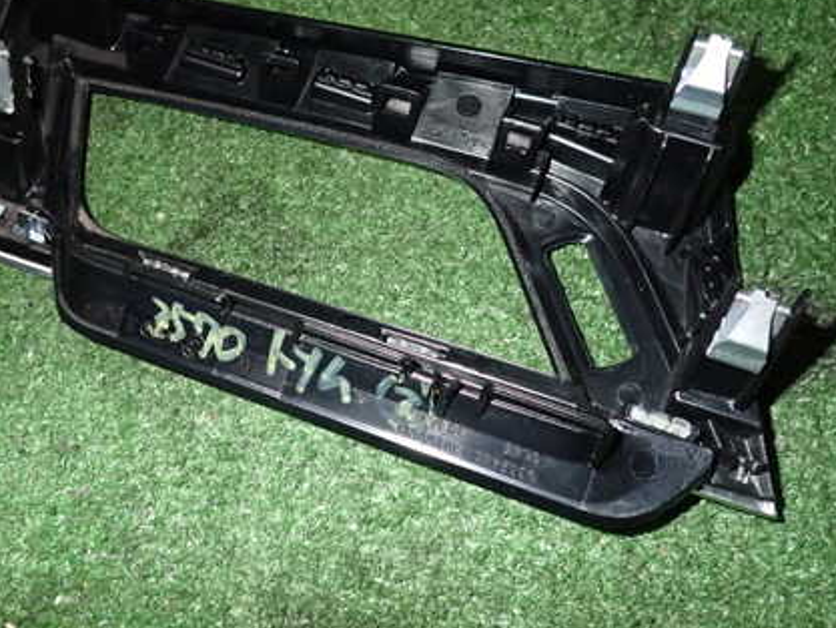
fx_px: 870
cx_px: 339
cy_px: 229
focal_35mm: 36
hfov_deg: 51.0
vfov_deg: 39.4
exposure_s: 1/30
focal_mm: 4.5
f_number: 5.6
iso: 800
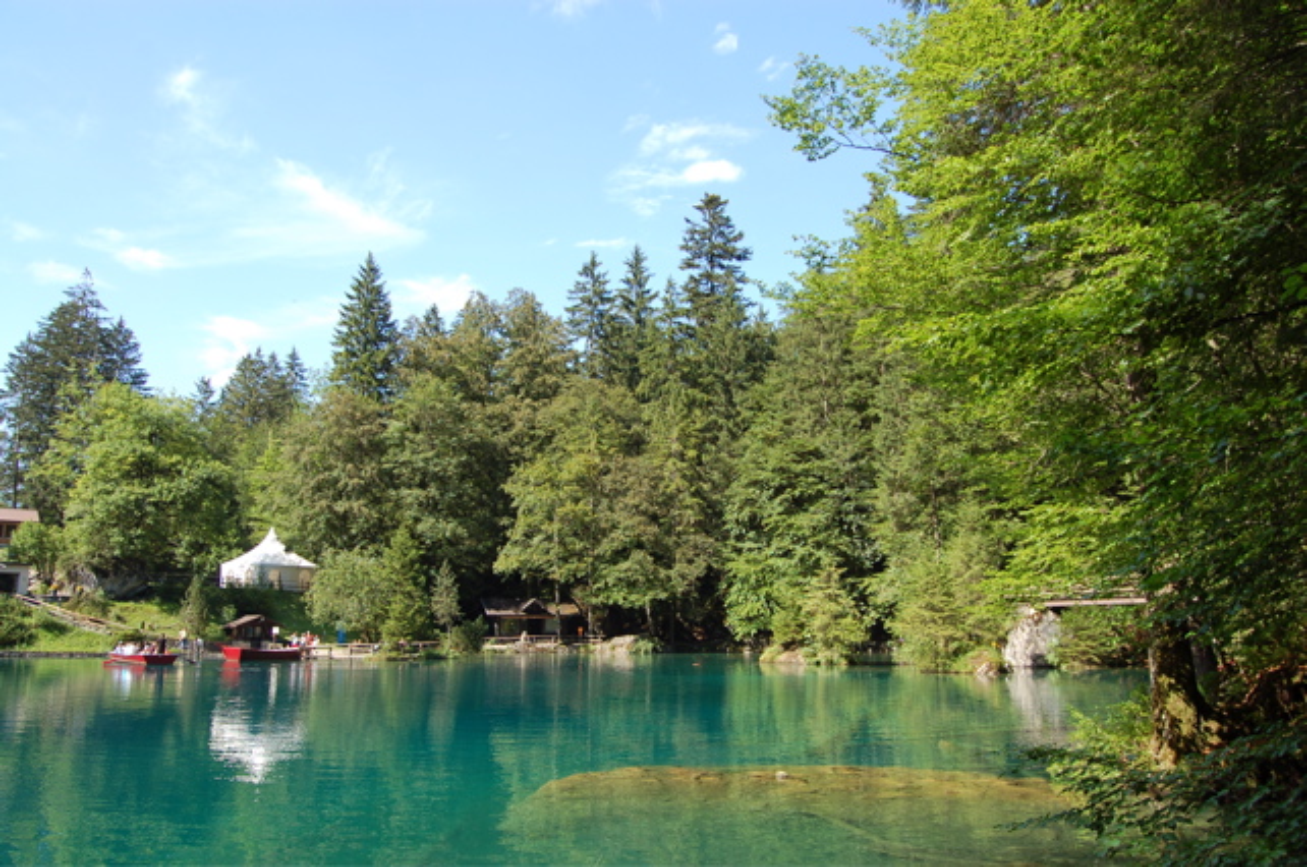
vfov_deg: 47.8
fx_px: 979
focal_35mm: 27
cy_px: 434
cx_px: 654
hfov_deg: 67.5
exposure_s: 1/200
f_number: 7.1
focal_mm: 18
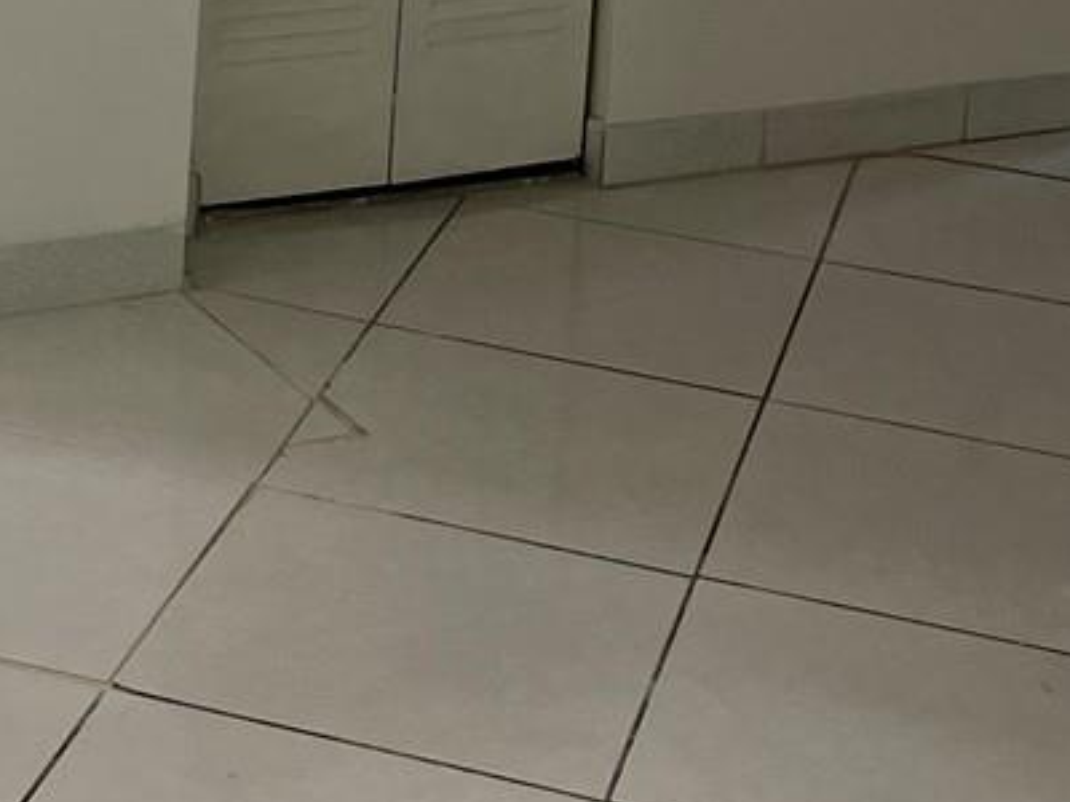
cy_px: -505
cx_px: 163
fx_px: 3215
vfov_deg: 13.2
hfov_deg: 18.7
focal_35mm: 104
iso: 125
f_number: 1.6
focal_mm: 5.1
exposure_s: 1/120
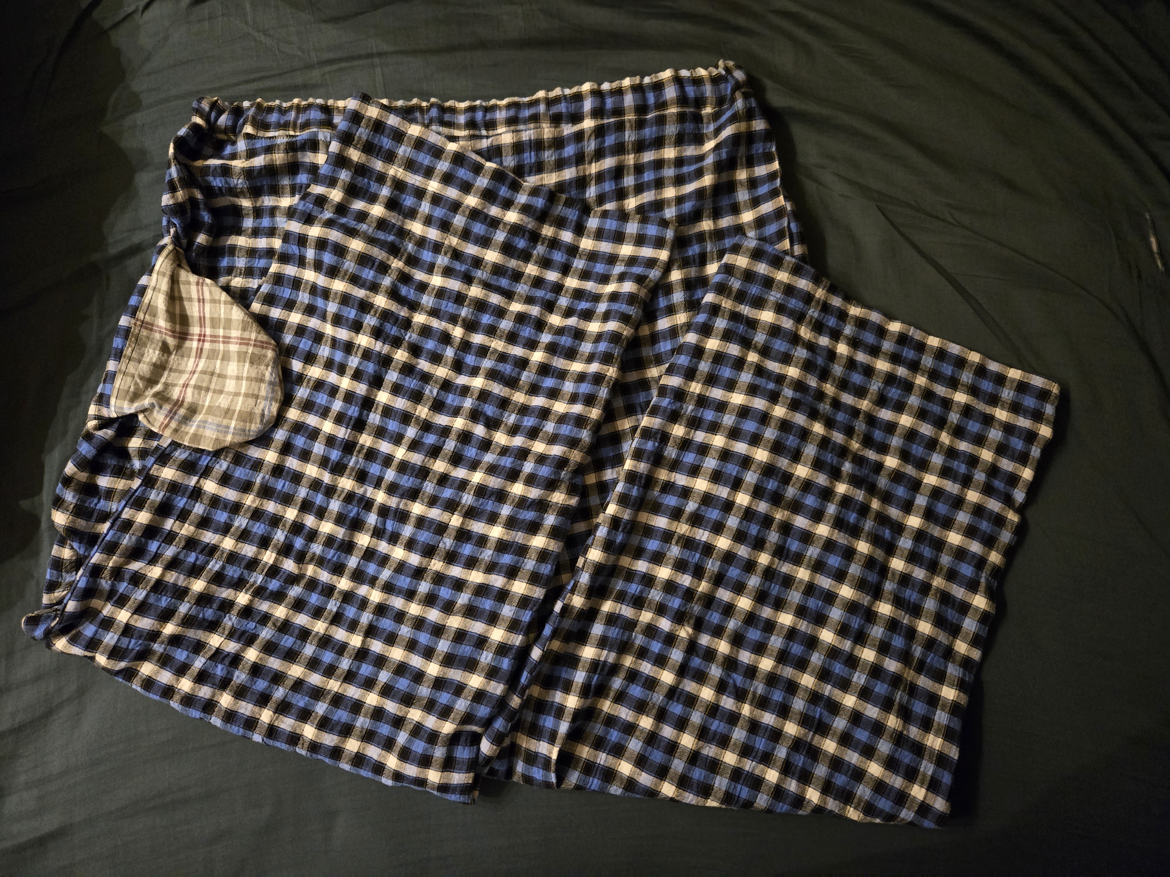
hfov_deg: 73.9
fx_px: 777
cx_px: 585
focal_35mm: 23
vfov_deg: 58.9
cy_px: 438
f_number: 1.8
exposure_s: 1/40
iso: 1600
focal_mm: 5.4
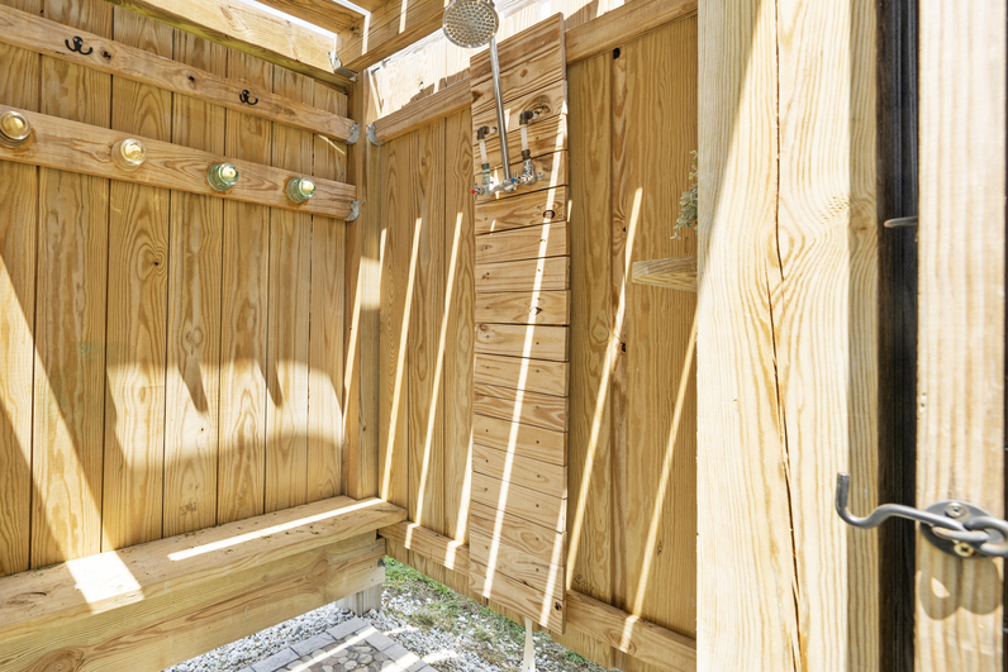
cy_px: 292
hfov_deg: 88.1
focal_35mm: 18
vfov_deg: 67.1
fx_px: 504
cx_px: 376
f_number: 8
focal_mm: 14
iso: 320
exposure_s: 1/160
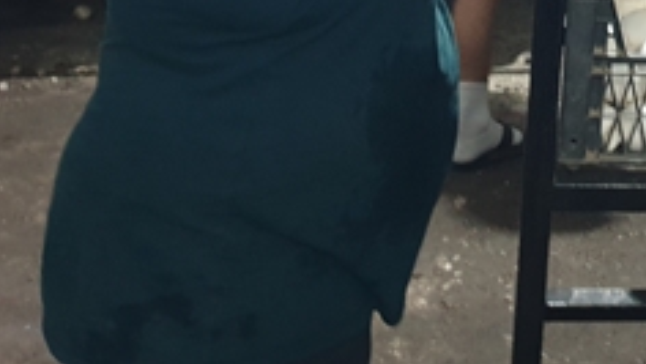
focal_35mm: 72
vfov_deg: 15.1
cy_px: -235
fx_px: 1234
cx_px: 739
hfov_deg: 26.6
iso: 320
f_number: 1.5
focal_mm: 4.3
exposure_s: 1/10
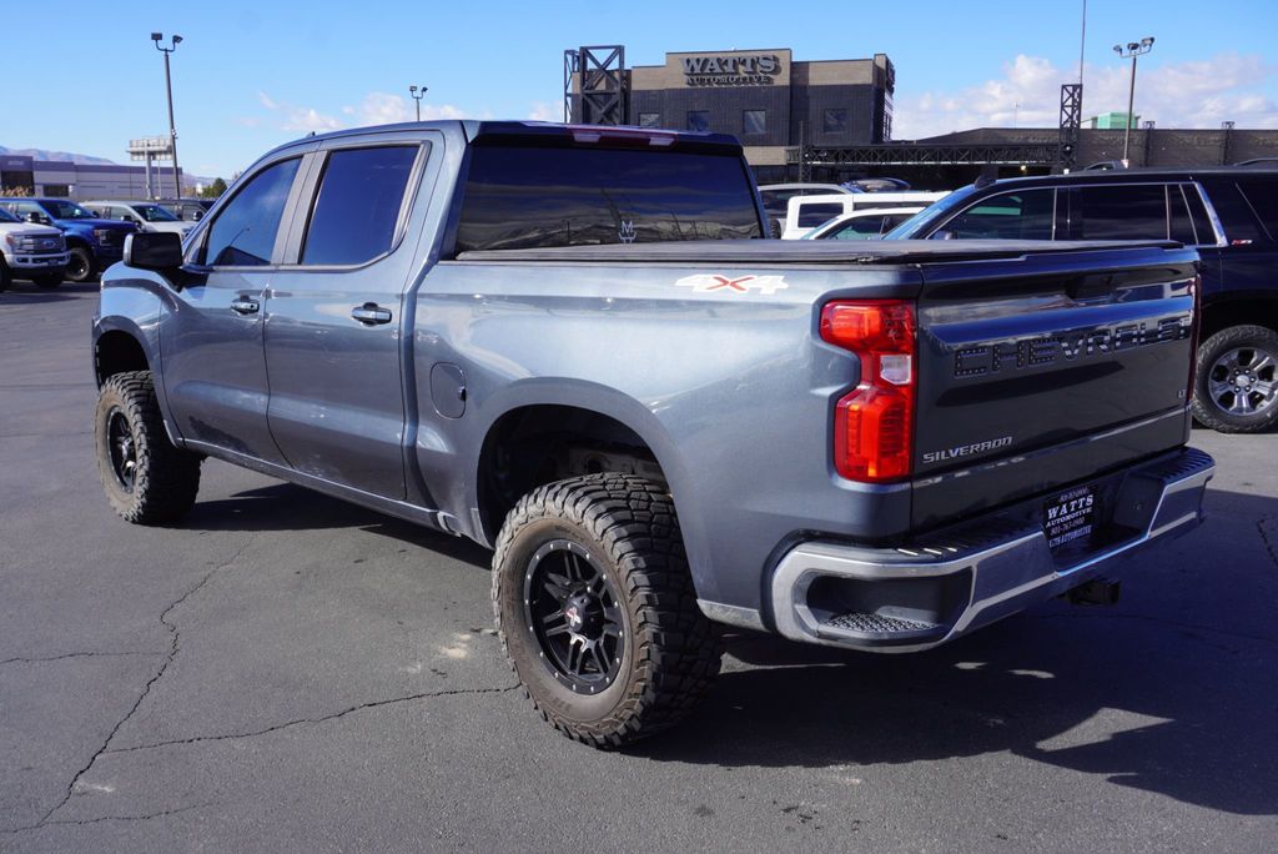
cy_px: 427
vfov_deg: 40.0
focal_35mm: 33
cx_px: 639
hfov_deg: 57.2
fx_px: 1172
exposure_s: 1/125
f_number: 9
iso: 100
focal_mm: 22
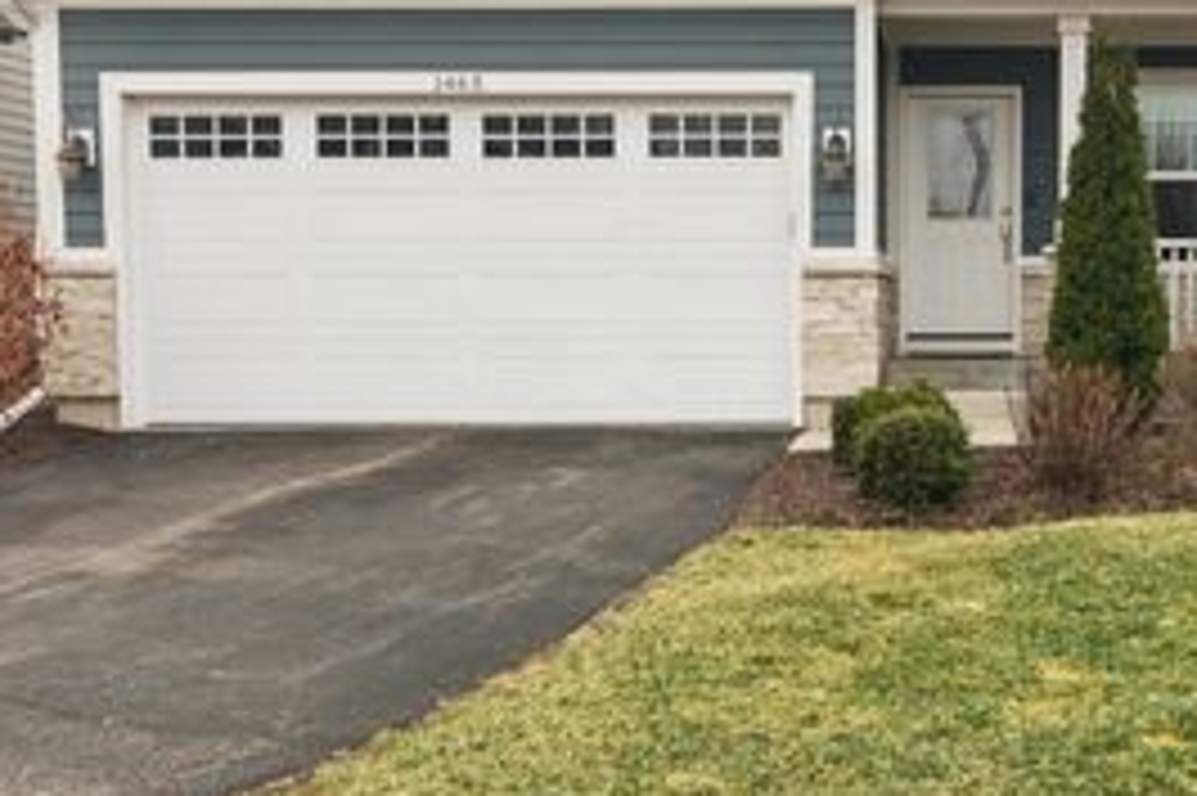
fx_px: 1562
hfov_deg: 41.4
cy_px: 56
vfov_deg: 27.4
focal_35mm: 47
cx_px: 792
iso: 200
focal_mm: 17
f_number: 8
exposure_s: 1/100
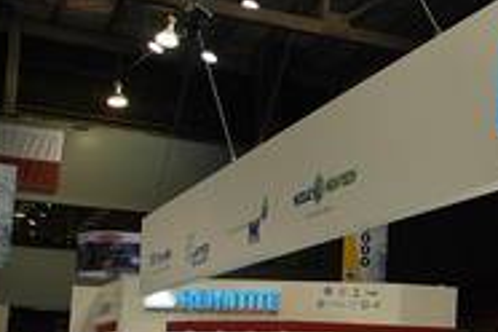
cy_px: 270
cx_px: 693
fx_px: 1037
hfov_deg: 23.1
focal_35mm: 75
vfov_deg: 18.0
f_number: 2.5
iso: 100
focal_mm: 16
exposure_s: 1/80
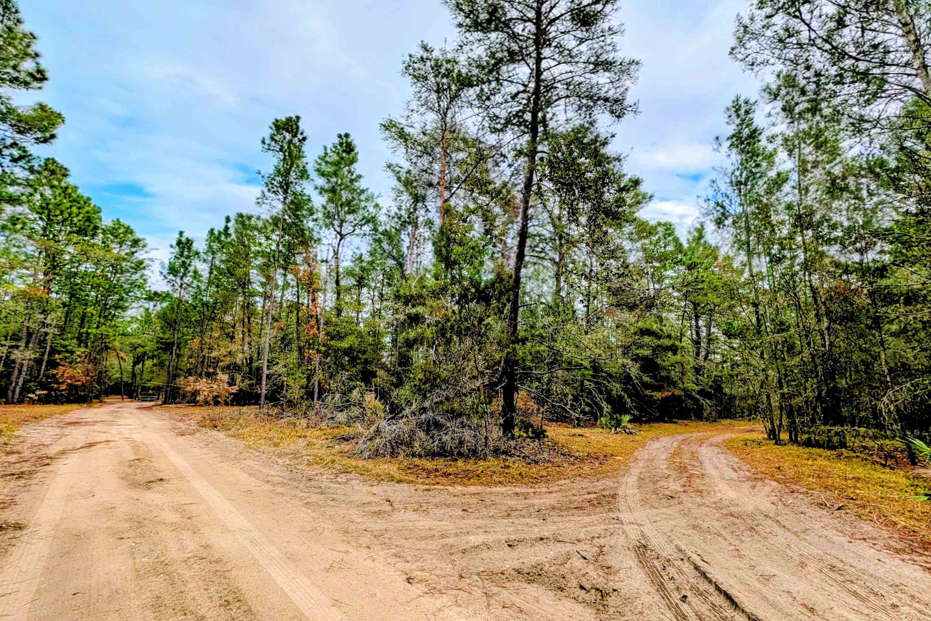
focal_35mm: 13
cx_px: 484
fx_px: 336
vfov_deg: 85.2
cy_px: 337
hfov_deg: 108.3
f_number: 1.7
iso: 54
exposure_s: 1/2545
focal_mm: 2.02
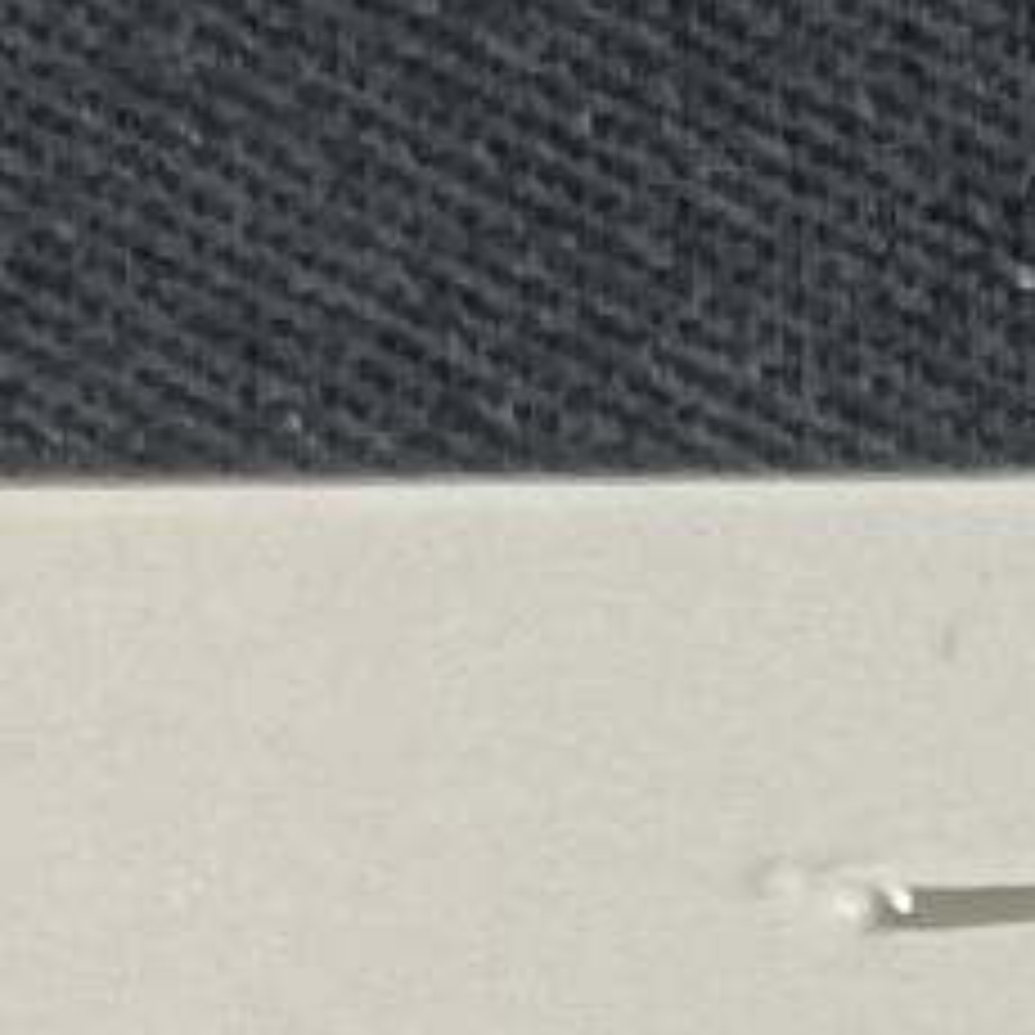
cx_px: 2718
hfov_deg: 7.6
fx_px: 7104
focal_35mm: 210
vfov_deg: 7.9
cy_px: 2178
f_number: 1.8
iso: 1460
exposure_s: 1/33.3
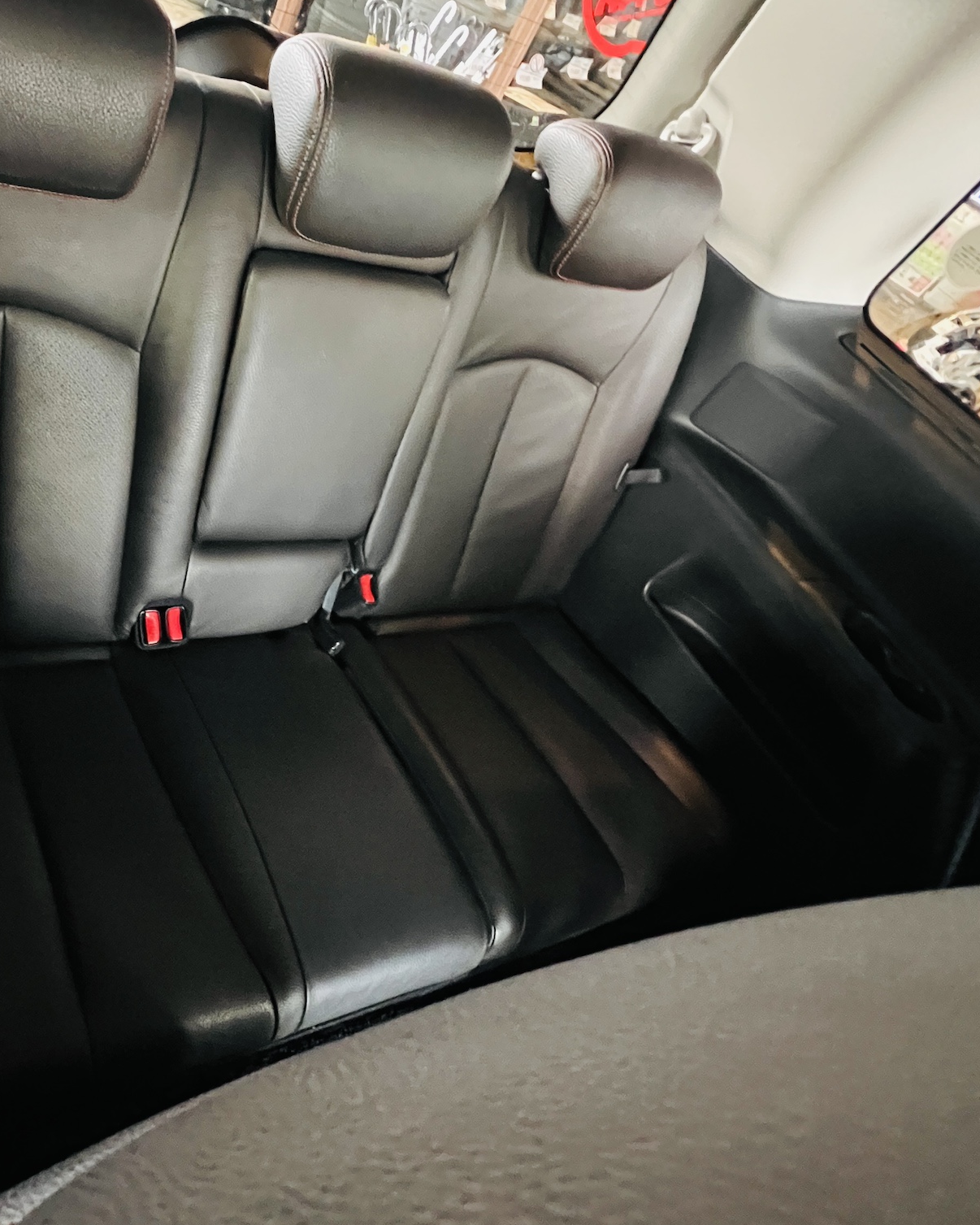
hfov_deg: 63.2
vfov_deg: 80.2
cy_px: 669
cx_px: 219
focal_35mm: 20
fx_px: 725
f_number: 1.8
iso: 1250
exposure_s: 1/31
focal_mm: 1.57
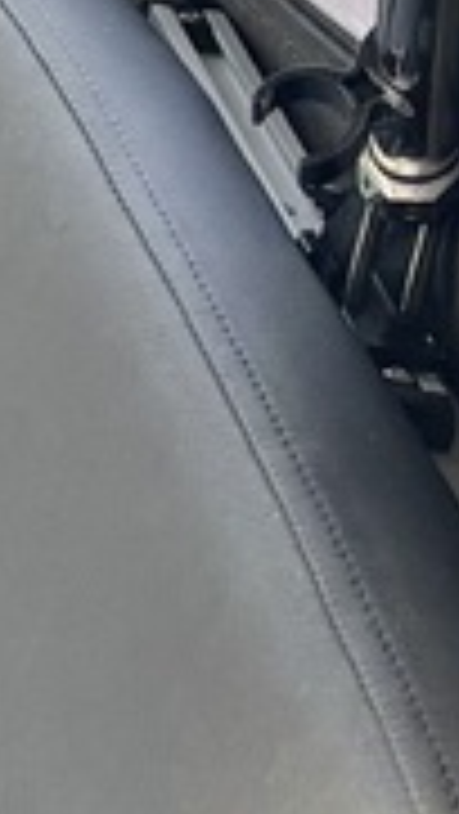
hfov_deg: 4.0
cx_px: -2660
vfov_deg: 9.7
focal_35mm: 223
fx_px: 4818
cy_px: 492
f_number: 1.6
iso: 40
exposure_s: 1/188
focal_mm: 5.96
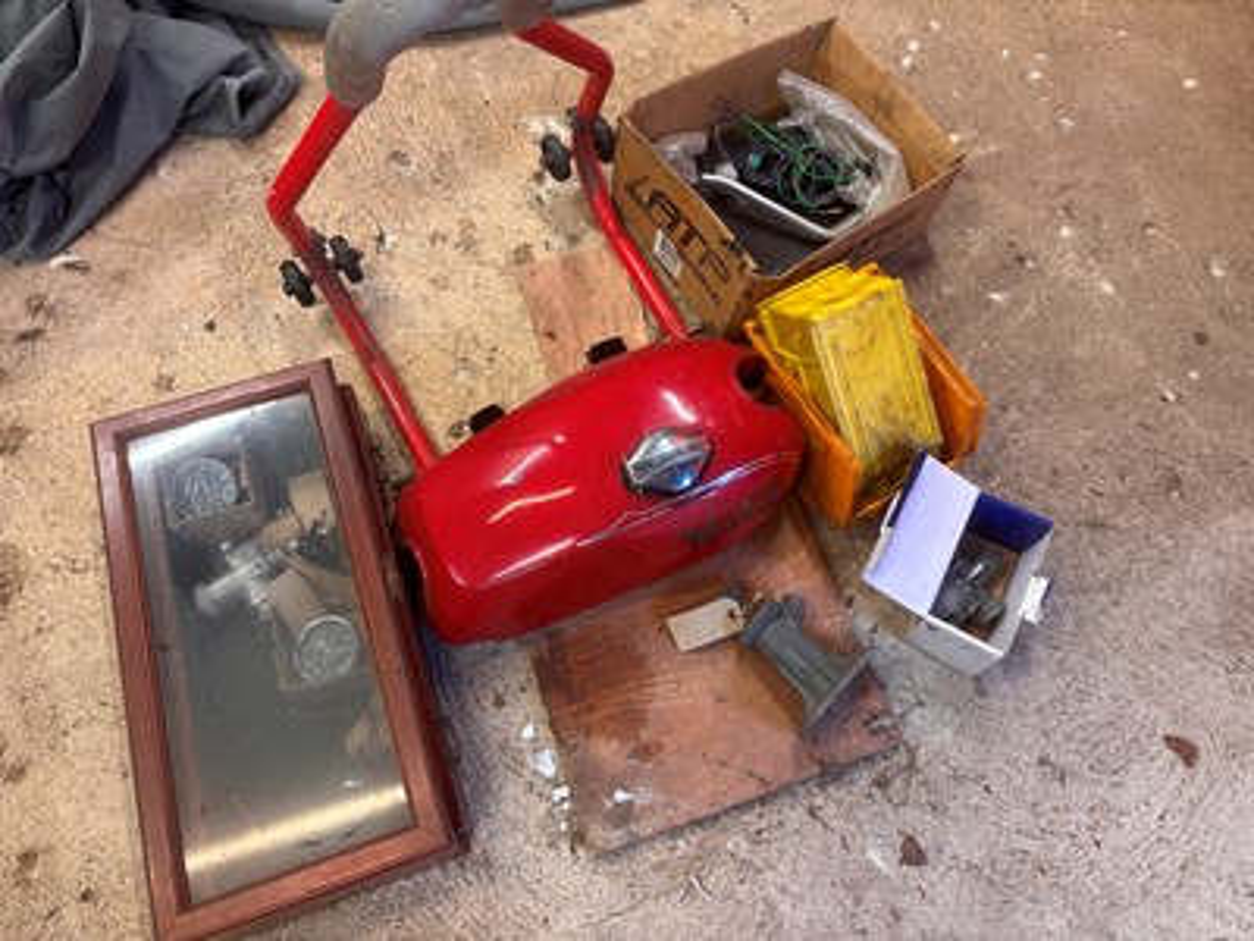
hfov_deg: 67.3
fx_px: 942
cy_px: 470
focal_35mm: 26
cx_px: 627
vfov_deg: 53.1
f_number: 1.6
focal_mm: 5.96
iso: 125
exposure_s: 1/50
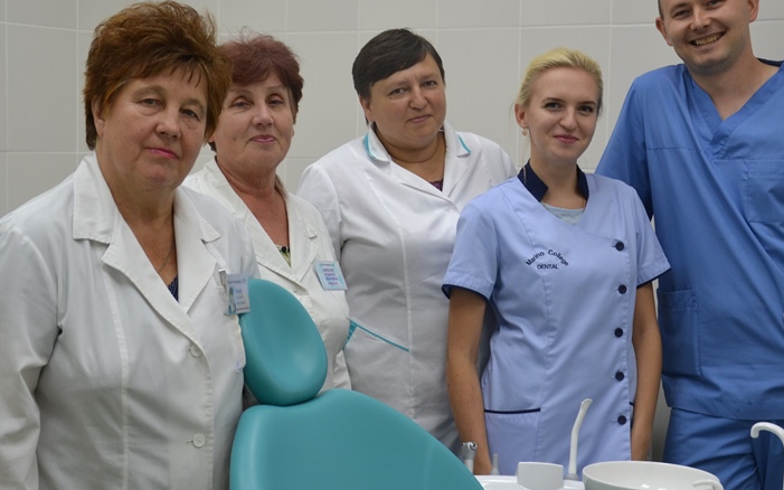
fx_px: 1431
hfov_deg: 30.6
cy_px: 249
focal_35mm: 67
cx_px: 410
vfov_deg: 19.4
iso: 400
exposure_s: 1/100
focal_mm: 30
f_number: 5
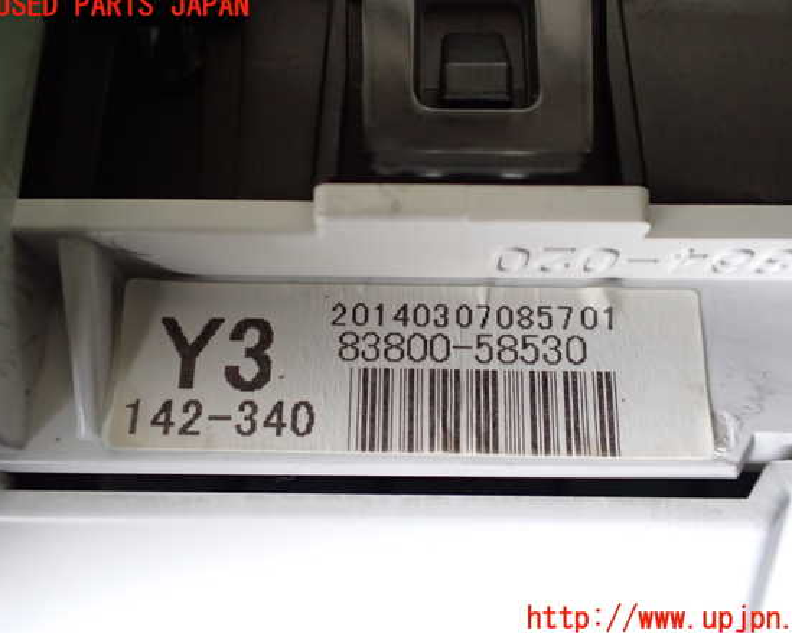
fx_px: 750
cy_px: 313
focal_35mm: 32
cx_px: 420
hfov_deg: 55.6
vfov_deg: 45.8
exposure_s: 1/125
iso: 640
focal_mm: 5.4
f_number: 2.3
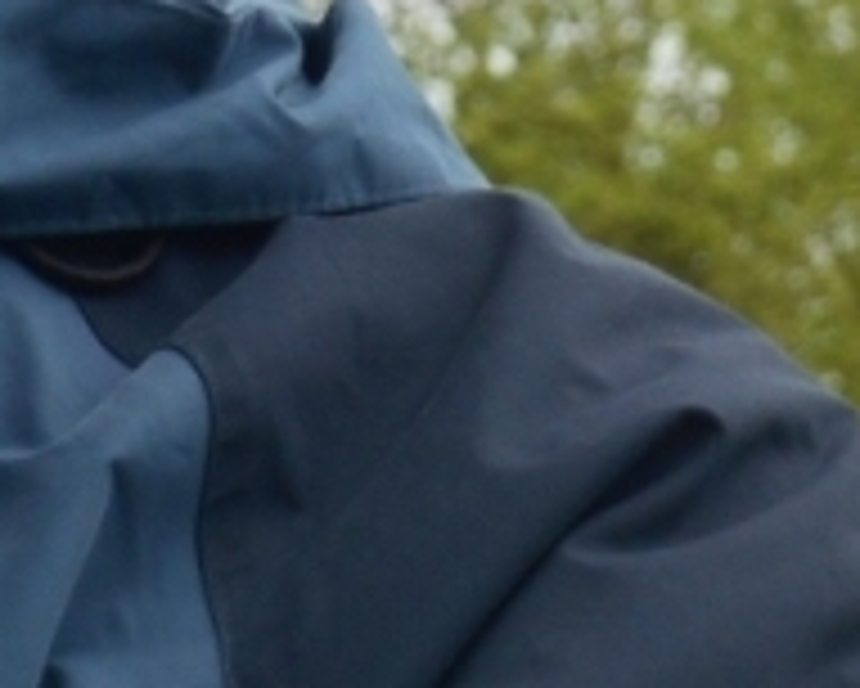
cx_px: -702
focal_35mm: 647
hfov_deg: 3.0
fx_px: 16476
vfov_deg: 2.4
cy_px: -40
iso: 125
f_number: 6
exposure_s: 1/250
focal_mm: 28.3
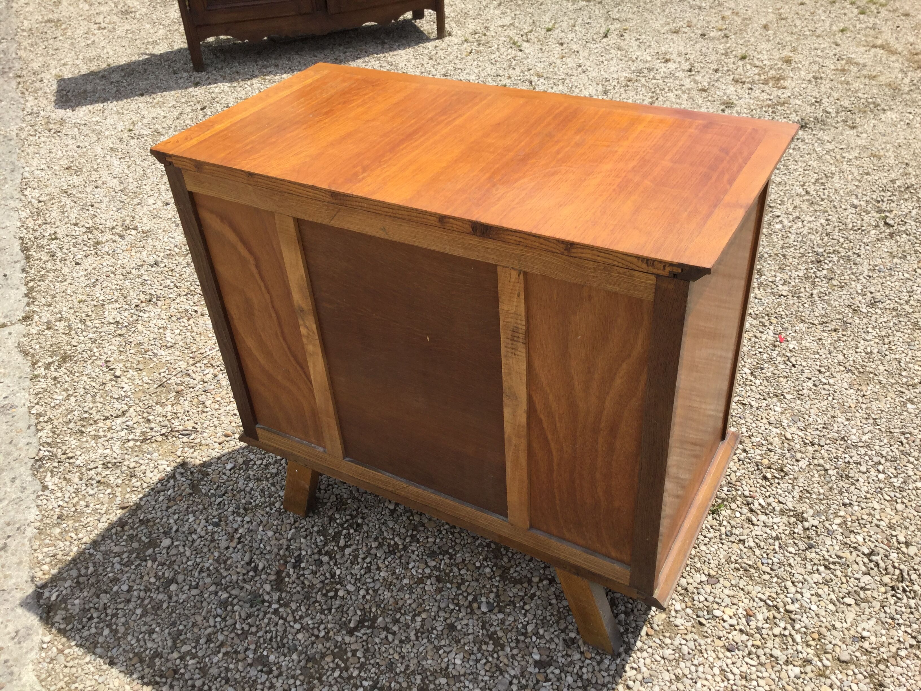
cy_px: 346
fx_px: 825
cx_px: 460
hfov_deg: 58.4
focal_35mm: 31
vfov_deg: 45.4
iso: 25
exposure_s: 1/1018
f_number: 2.4
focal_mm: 3.3
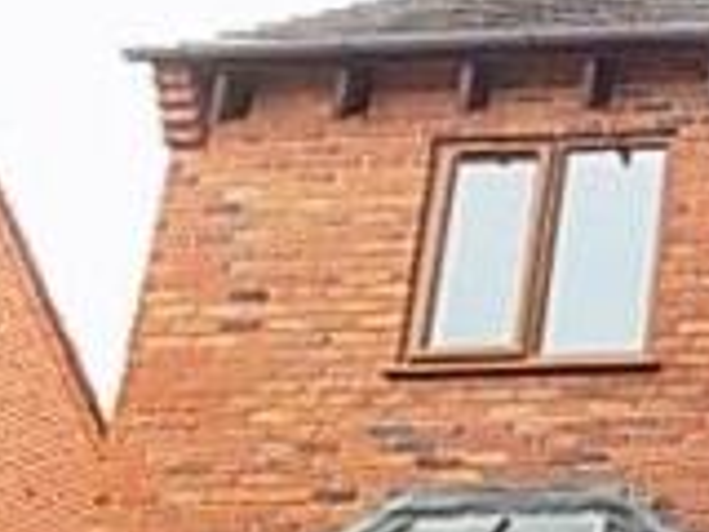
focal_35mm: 84
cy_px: 485
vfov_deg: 17.3
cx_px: 1208
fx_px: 1720
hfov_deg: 18.9
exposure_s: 1/200
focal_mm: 4
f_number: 3.1
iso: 80
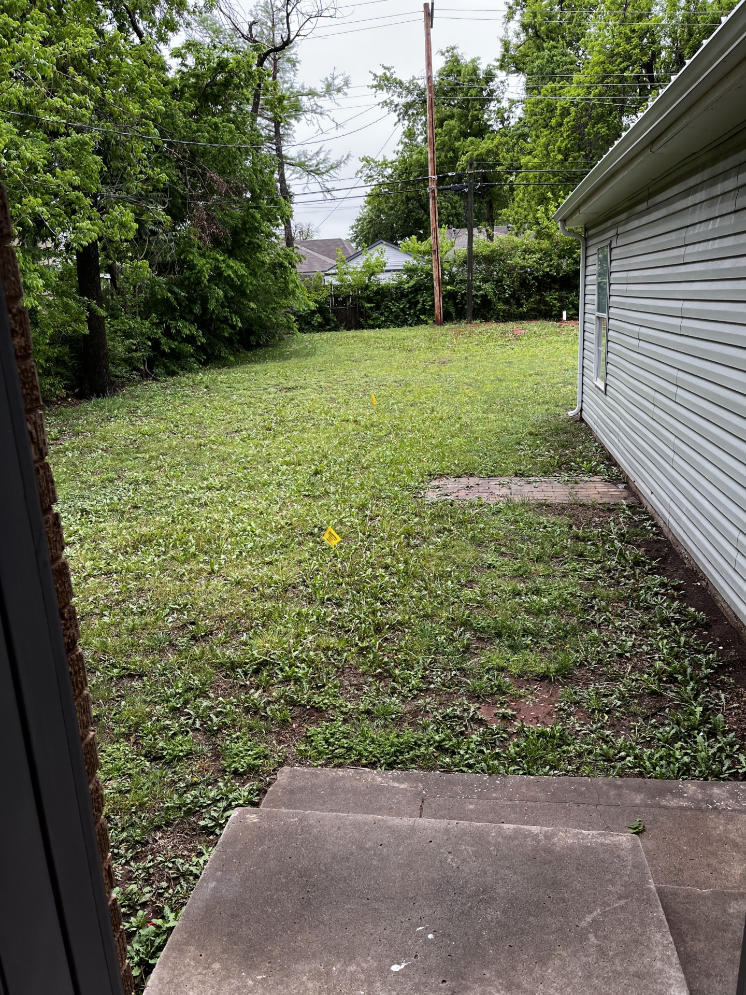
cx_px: 373
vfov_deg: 67.3
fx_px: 747
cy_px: 498
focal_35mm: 26
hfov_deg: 53.1
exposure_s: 1/404
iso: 50
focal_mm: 5.1
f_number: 1.6
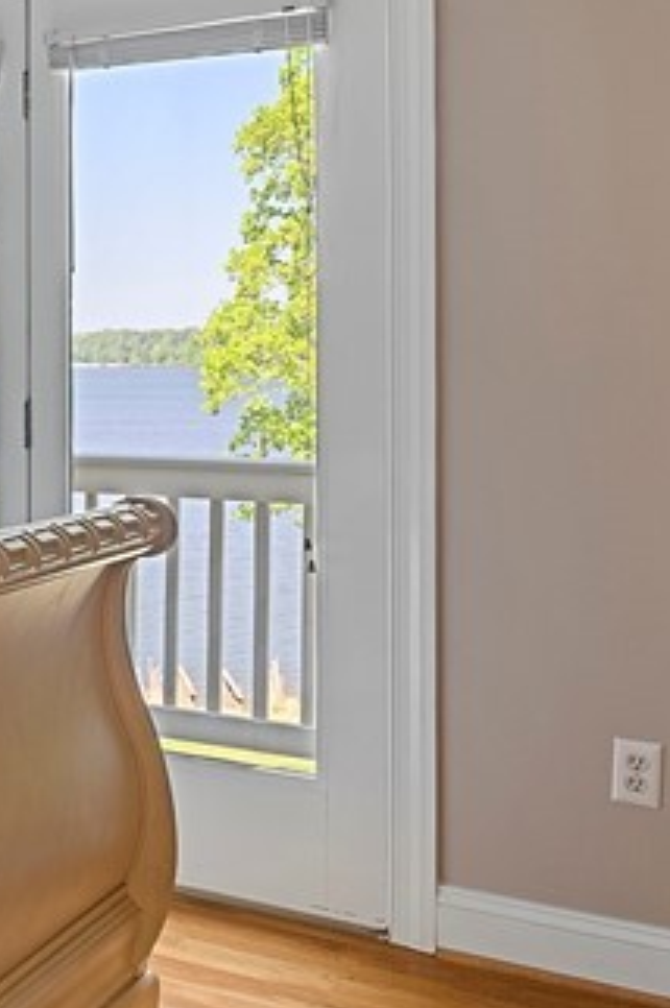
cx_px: -477
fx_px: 1511
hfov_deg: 19.7
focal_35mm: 54
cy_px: 366
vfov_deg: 36.6
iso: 800
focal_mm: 16
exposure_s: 1/1.67
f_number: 8
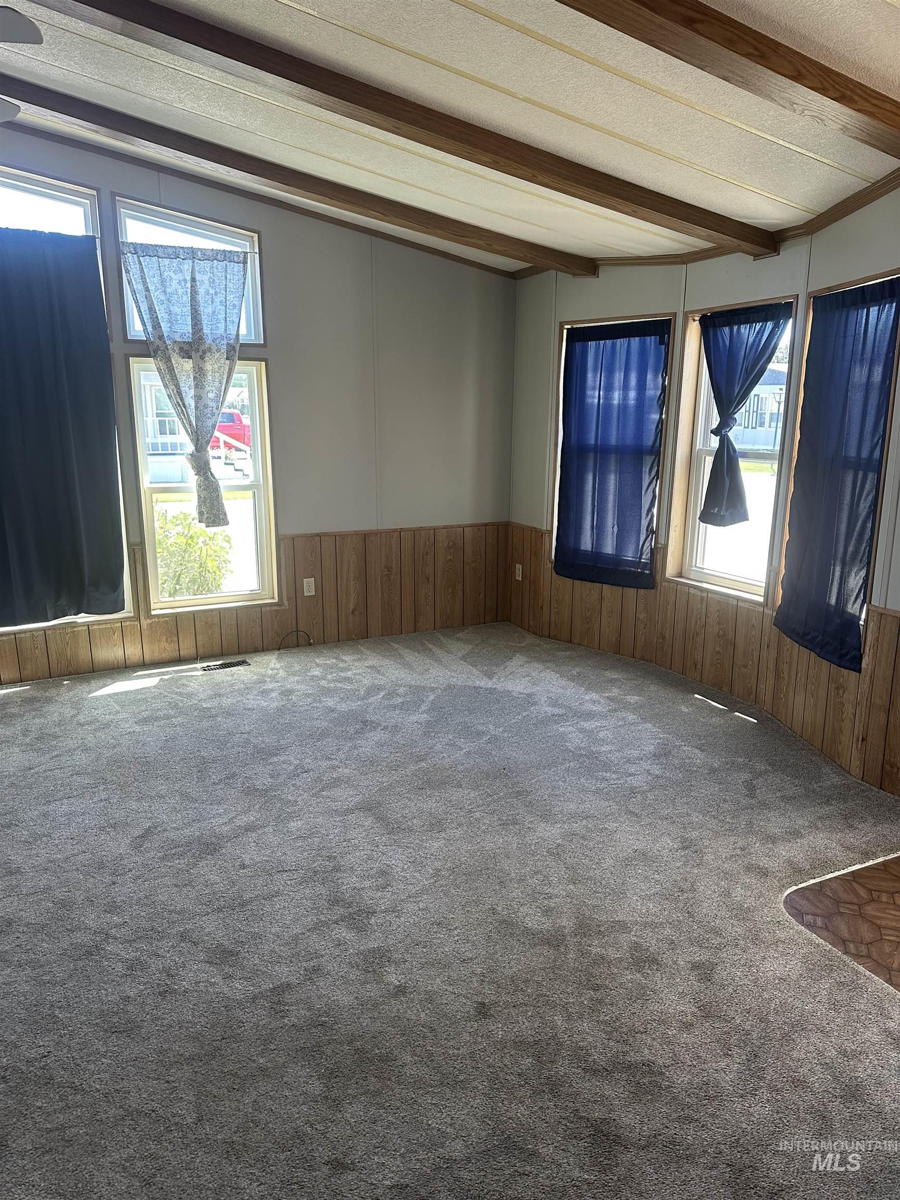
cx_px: 450
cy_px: 600
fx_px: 832
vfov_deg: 71.6
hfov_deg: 56.8
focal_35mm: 24
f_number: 1.78
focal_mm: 6.86
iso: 200
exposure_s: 1/120
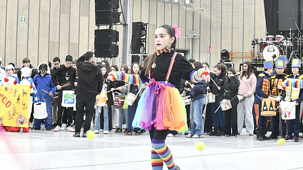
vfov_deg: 11.9
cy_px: 79
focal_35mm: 102
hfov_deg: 20.9
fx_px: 819
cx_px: 179
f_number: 6.3
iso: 2500
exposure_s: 1/125
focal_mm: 70
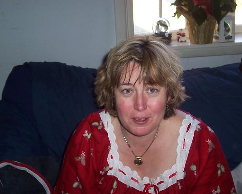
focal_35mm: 49
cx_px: 132
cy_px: 98
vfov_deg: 30.8
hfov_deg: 38.0
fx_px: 351
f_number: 3
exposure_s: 1/60
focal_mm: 7
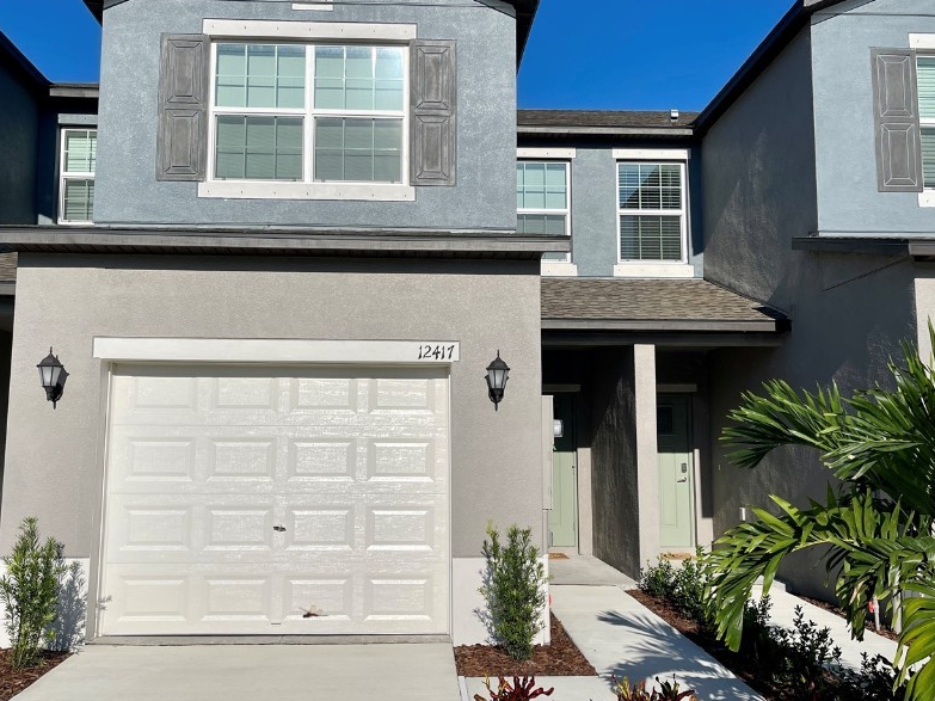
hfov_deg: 53.9
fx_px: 918
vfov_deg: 41.8
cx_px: 443
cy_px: 340
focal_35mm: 34
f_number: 1.6
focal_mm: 5.1
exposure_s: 1/10000
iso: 32
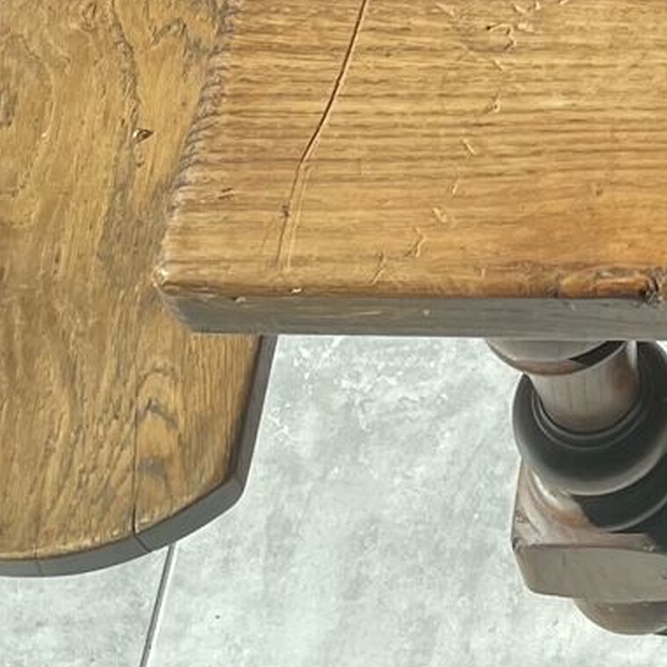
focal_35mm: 122
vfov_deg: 13.1
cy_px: -488
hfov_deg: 13.0
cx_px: 1169
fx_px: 2660
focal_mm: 4.2
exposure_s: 1/1208
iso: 32
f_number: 1.6
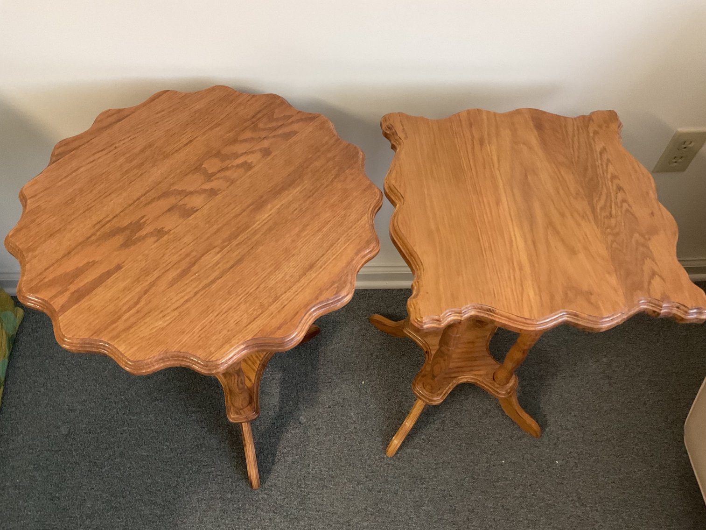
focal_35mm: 29
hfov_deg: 61.7
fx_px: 592
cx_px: 353
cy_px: 265
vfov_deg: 48.2
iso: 200
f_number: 1.8
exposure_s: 1/40
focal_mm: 3
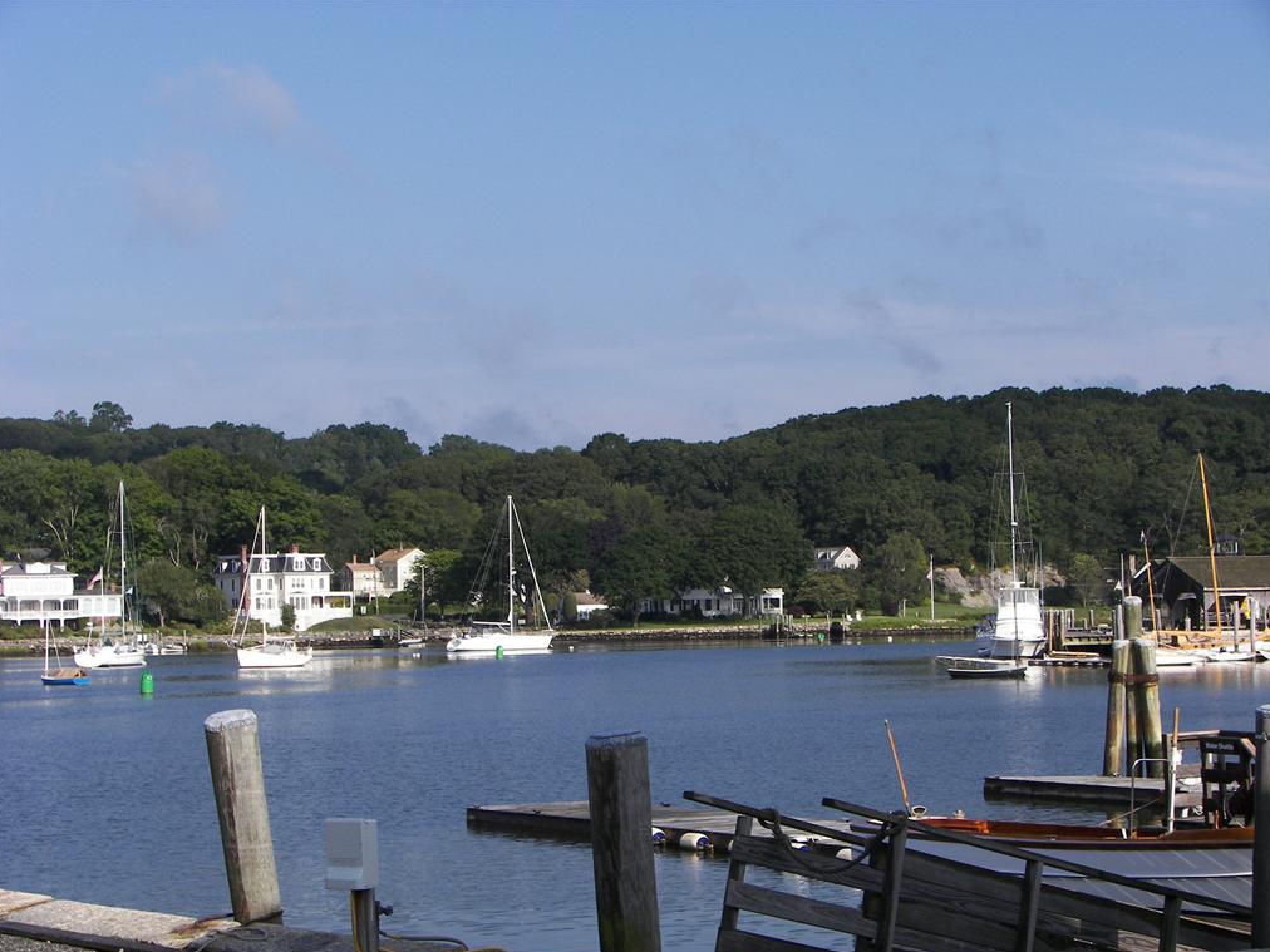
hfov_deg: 23.3
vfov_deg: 17.6
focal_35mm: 84
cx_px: 634
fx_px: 3082
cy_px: 479
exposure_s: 1/500
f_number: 4
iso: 64
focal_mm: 13.8
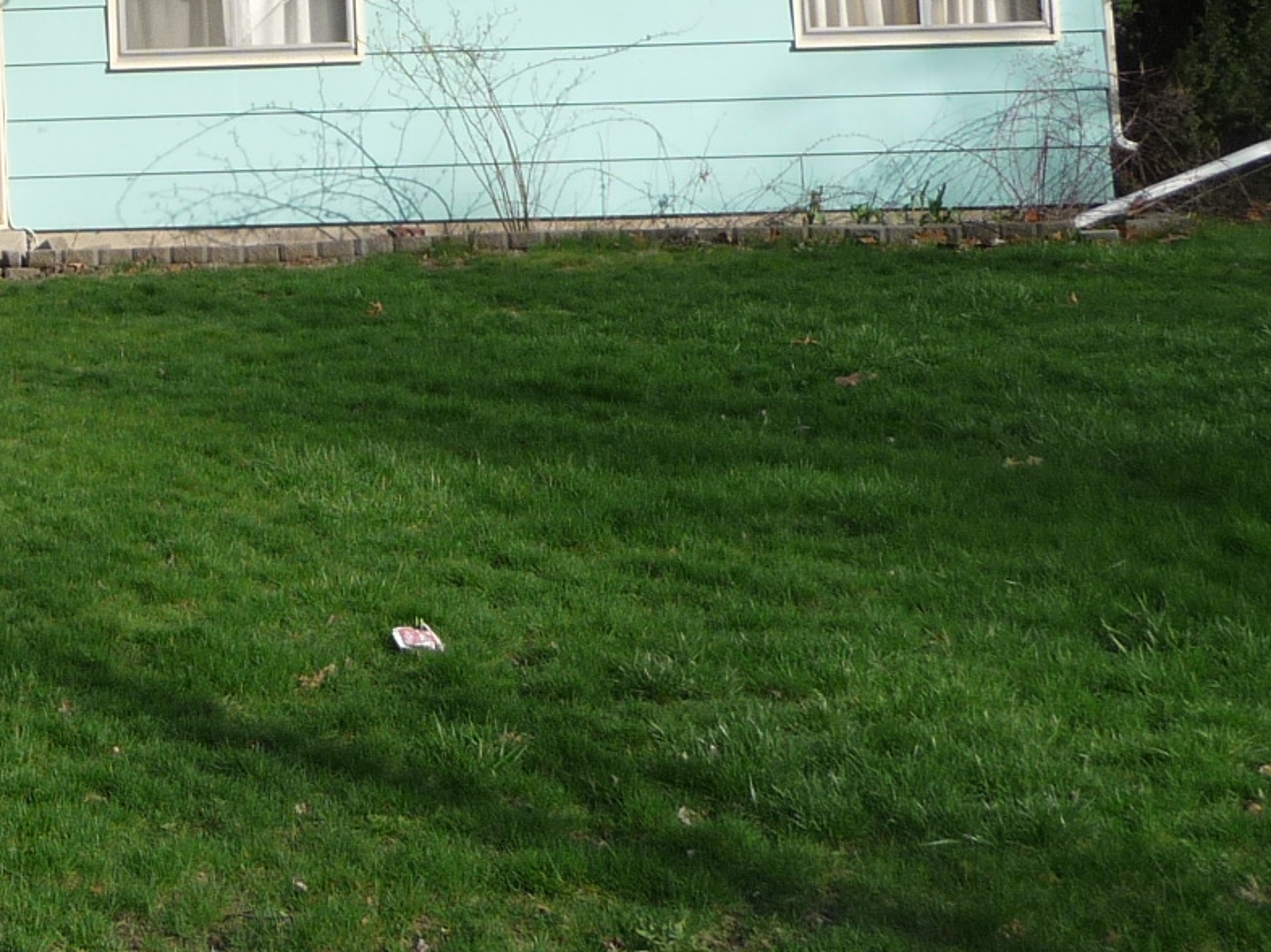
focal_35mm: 73
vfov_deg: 19.2
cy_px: -134
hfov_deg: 25.0
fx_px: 2680
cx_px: -82
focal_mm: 4.7
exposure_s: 1/800
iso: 100
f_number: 3.3
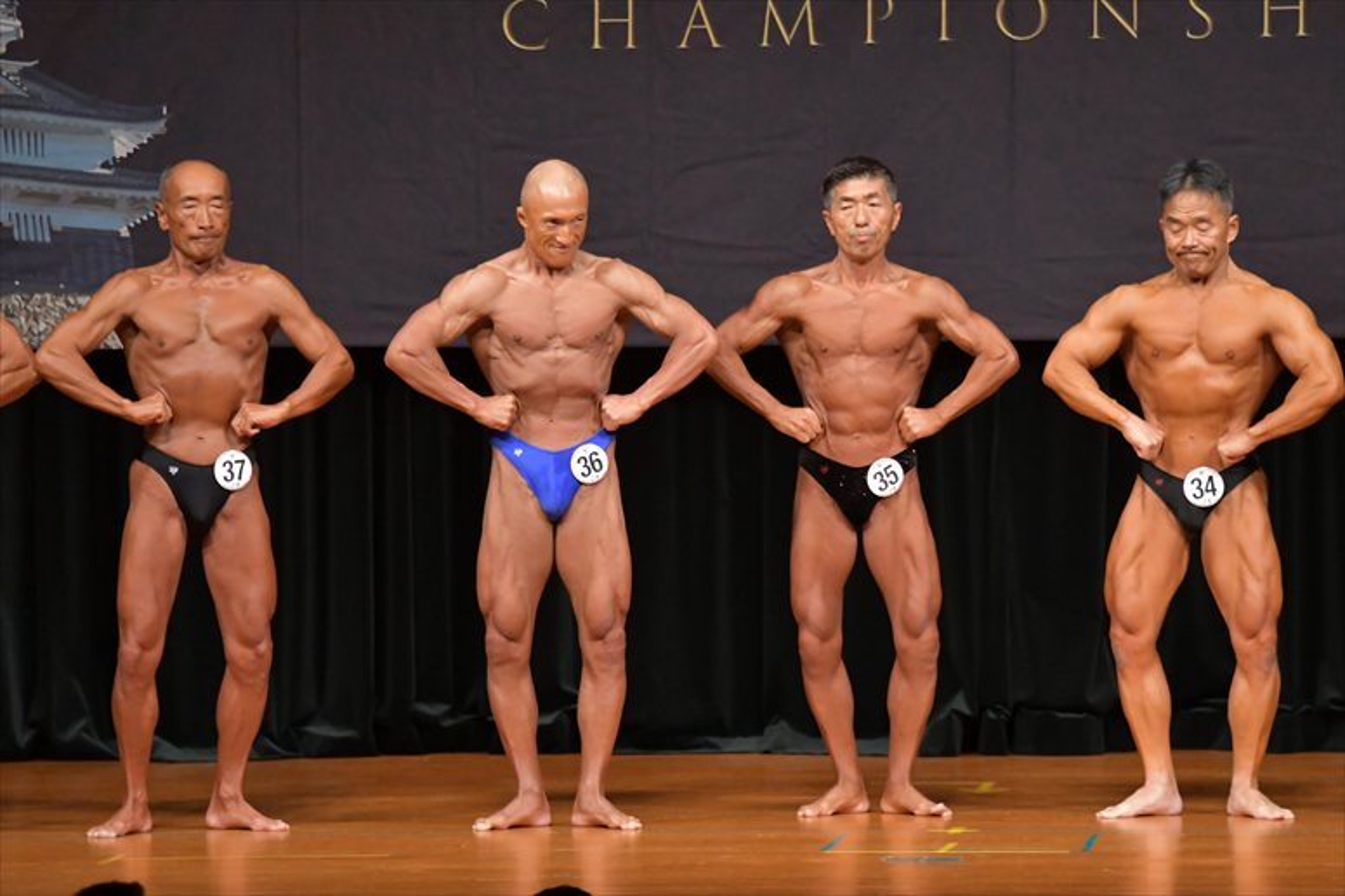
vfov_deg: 5.1
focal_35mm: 270
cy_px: 448
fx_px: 10083
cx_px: 672
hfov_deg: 7.6
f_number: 5.6
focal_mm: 180
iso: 5000
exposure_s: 1/400
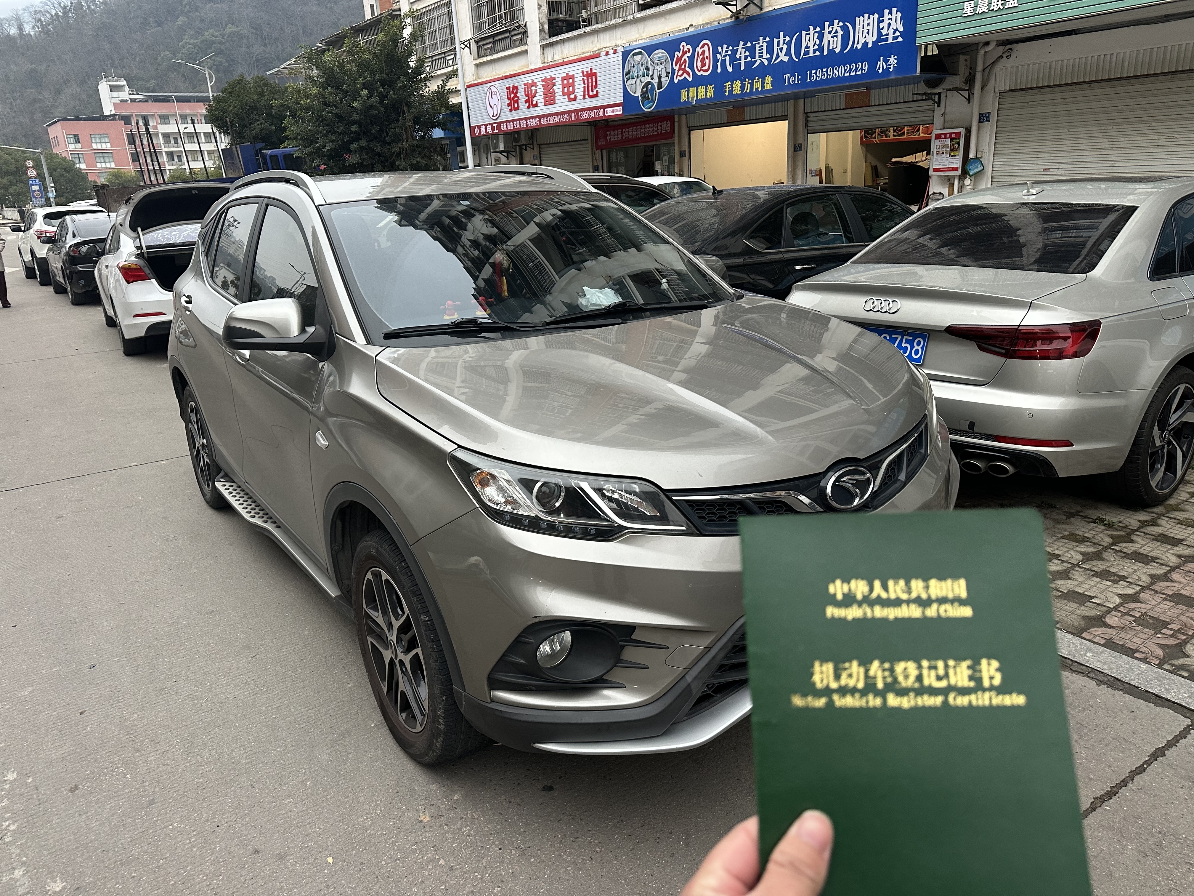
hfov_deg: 71.6
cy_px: 448
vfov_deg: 56.8
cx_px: 597
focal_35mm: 24
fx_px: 828
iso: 250
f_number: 1.78
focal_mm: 6.86
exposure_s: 1/60
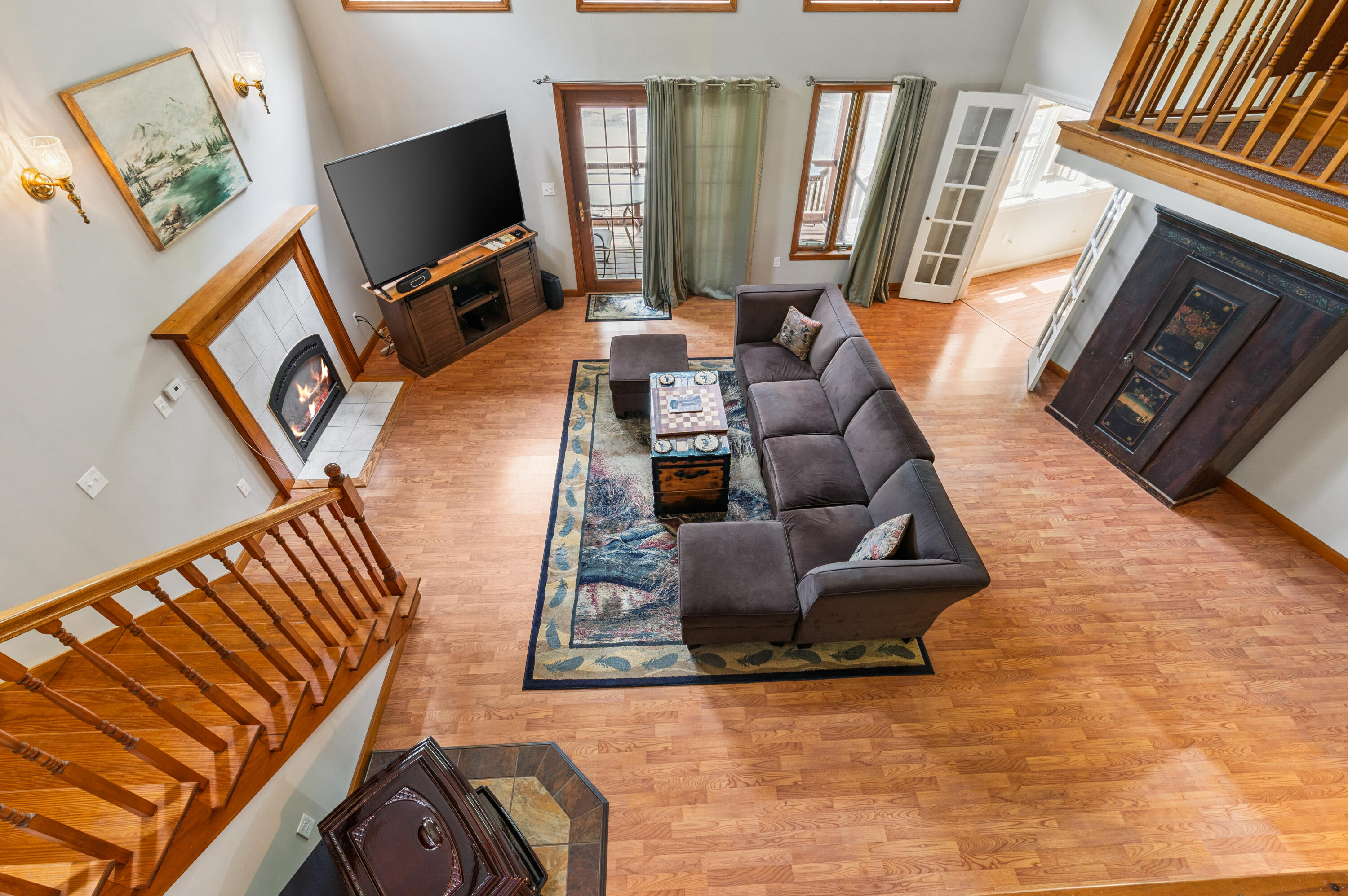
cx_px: 674
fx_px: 561
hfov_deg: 100.4
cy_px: 448
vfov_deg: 77.2
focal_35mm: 15
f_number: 9
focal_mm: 15
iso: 320
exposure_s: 1/2
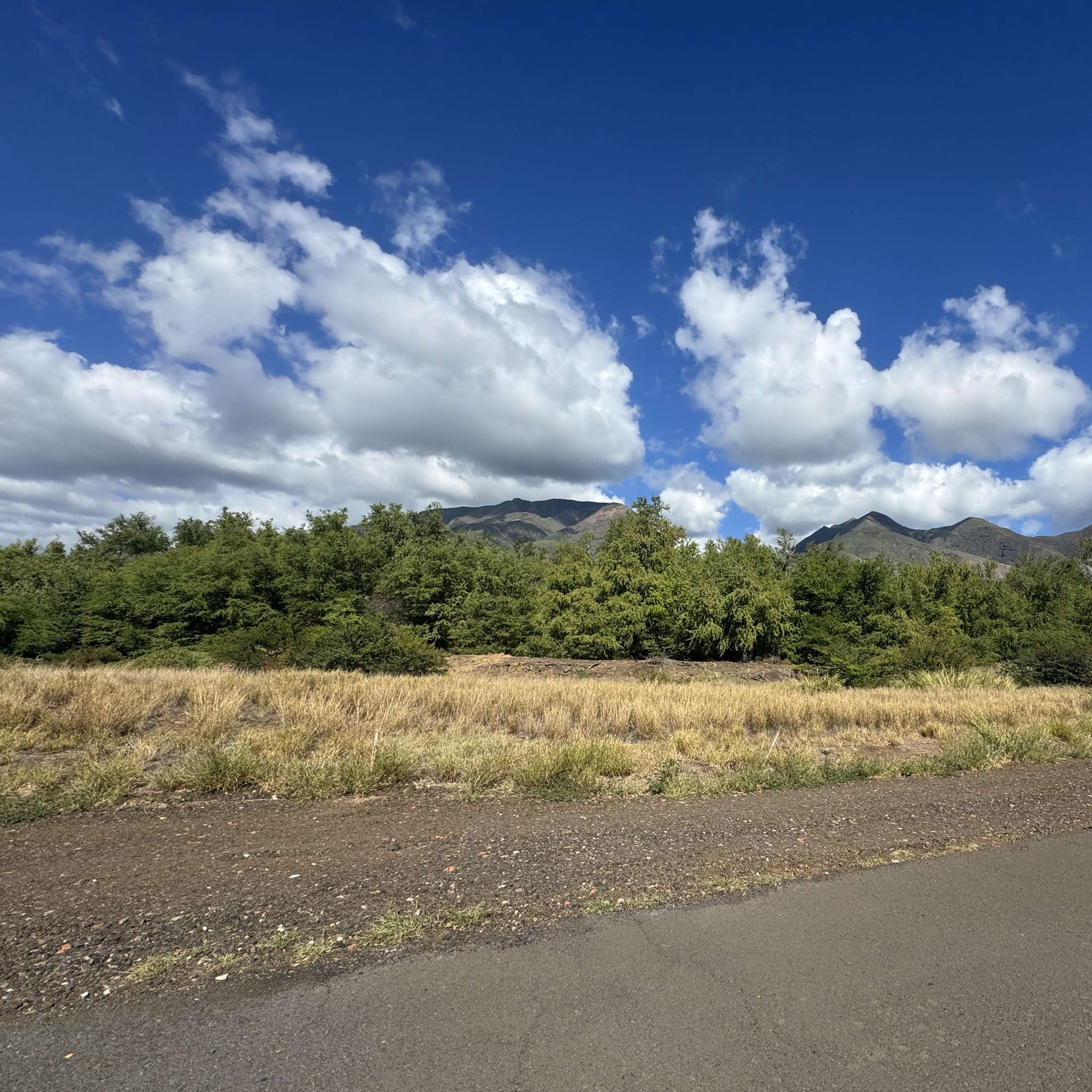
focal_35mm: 17
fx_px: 607
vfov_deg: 84.0
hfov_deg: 81.0
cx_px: 733
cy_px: 538
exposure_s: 1/3390
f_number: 2.2
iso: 50
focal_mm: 2.22
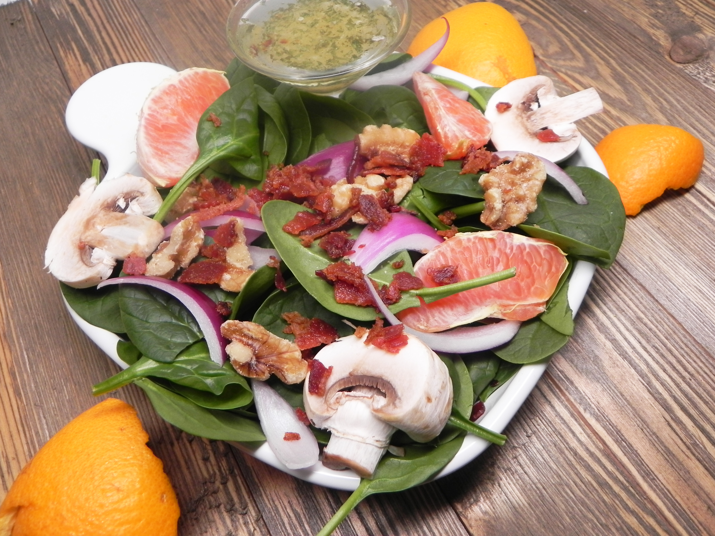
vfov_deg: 48.2
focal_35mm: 29
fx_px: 599
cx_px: 358
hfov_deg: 61.7
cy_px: 268
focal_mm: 5.2
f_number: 2.8
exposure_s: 1/44.5
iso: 160
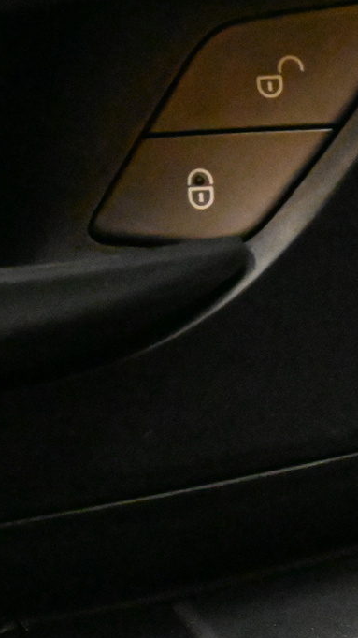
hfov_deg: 9.4
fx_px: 2082
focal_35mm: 123
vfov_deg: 17.4
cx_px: 614
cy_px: 294
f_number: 11
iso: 22800
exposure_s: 1/50
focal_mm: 33
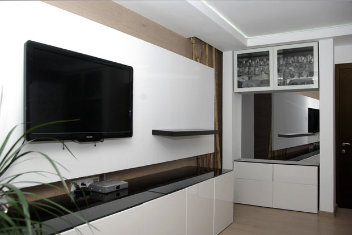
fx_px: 303
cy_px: 118
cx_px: 176
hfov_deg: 60.2
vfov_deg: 42.4
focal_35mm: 31
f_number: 5.6
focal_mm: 20.63
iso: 400
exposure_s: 1/180
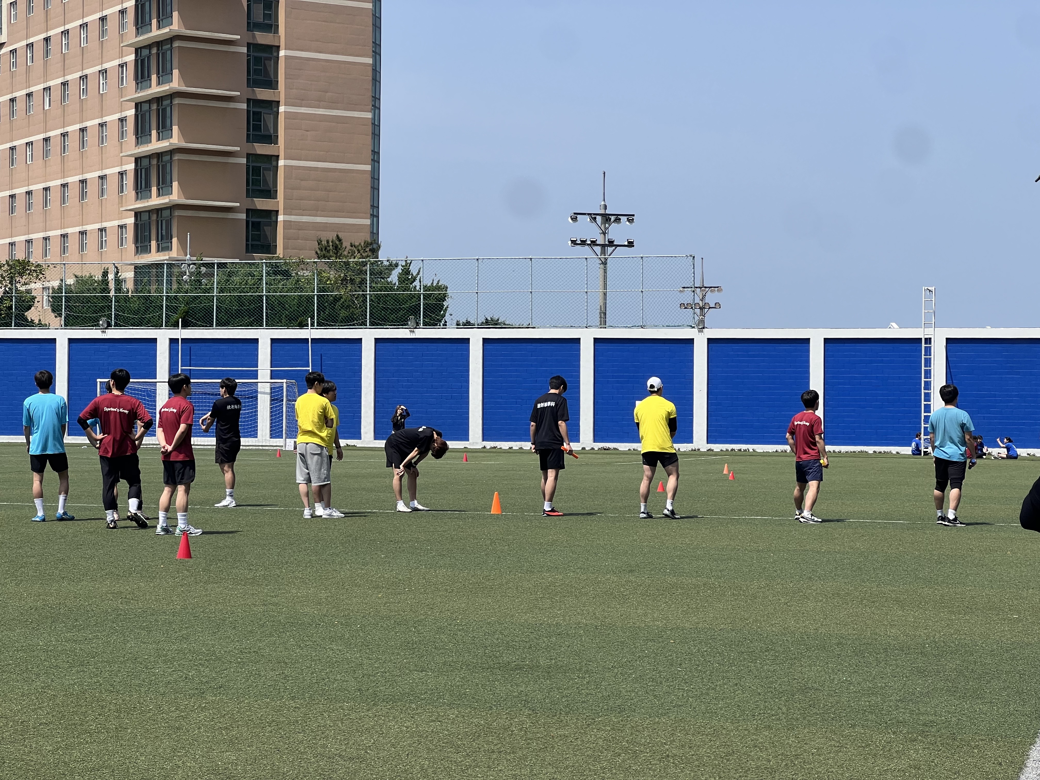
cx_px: 520
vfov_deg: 19.1
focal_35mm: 77
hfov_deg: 25.3
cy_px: 390
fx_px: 2313
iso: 32
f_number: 2.8
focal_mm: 9
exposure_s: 1/752
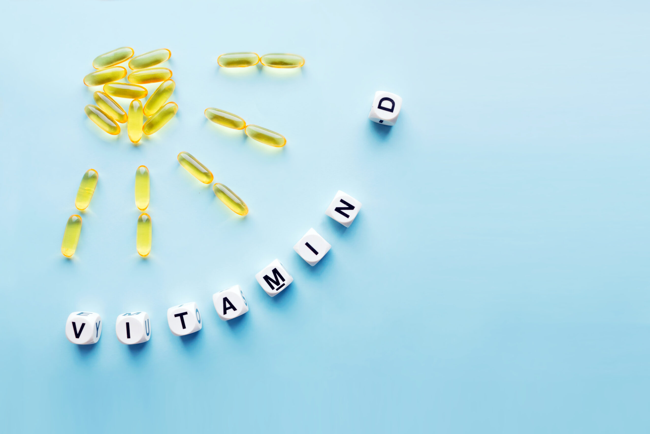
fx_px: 623
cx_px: 325
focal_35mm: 34
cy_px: 217
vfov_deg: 38.4
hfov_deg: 55.1
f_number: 8
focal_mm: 23
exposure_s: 1/15
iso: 100
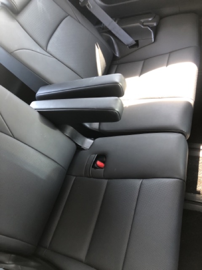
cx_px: 101
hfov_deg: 49.7
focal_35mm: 28
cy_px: 135
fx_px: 218
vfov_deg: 63.4
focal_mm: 3.99
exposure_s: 1/11
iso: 100
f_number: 1.8
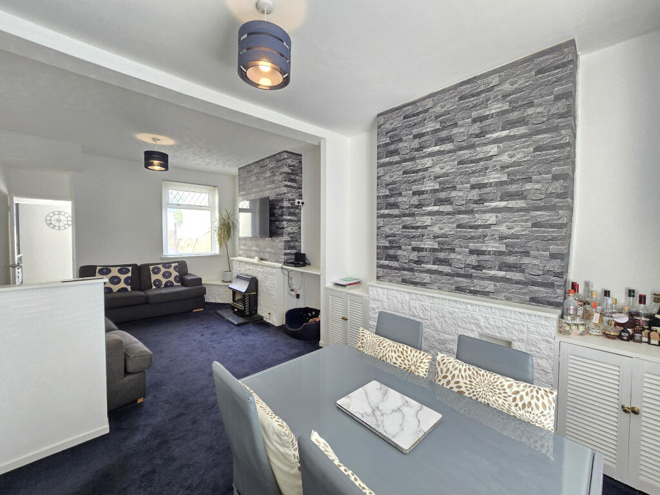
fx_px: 248
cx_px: 330
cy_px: 248
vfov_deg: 89.9
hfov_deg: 106.2
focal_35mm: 13
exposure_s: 1/50
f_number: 2.2
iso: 160
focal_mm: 2.2
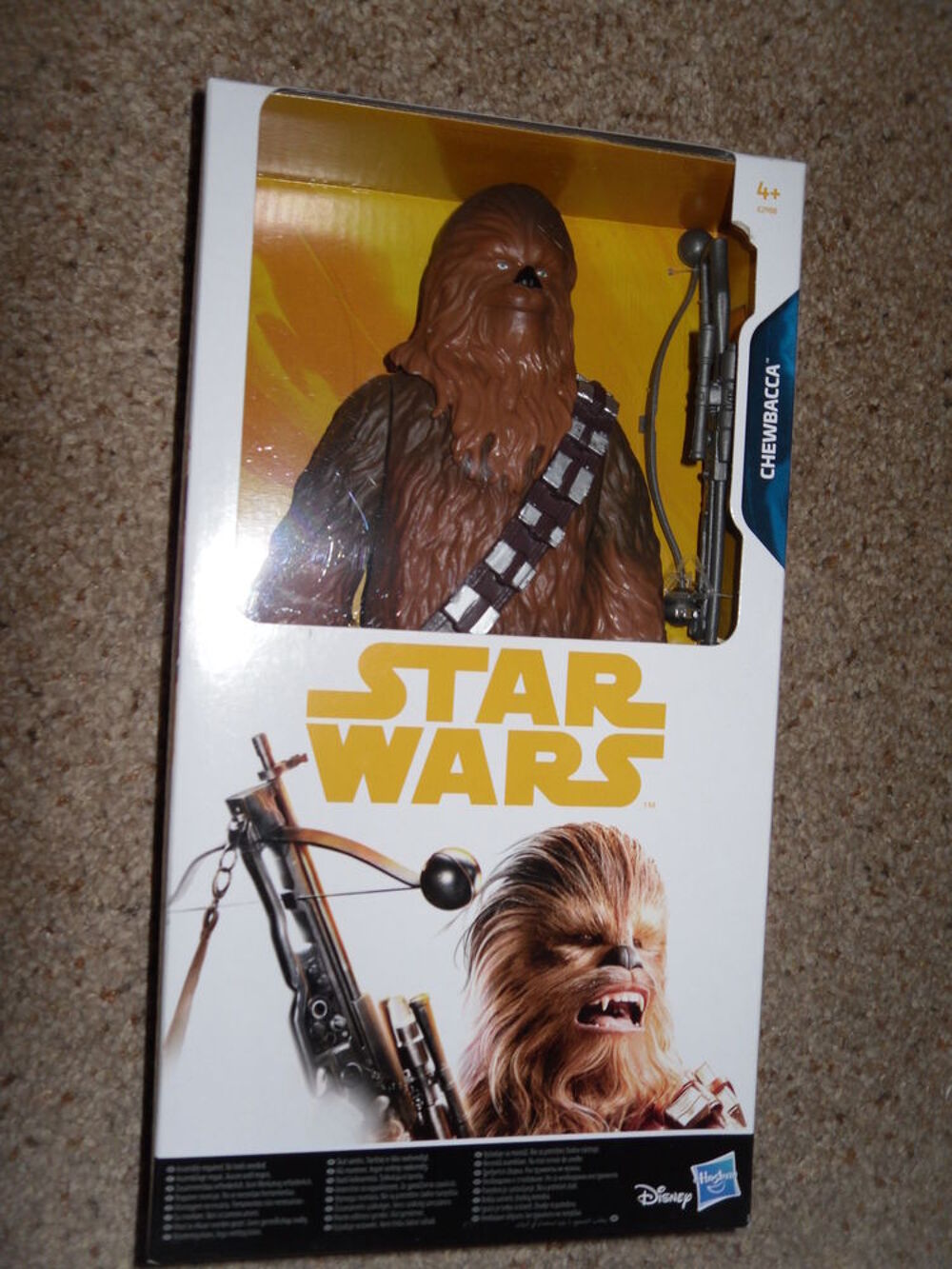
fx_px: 1283
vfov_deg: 52.6
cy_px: 634
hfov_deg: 40.7
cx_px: 476
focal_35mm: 35
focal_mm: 6.3
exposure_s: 1/45
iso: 80
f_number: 3.5
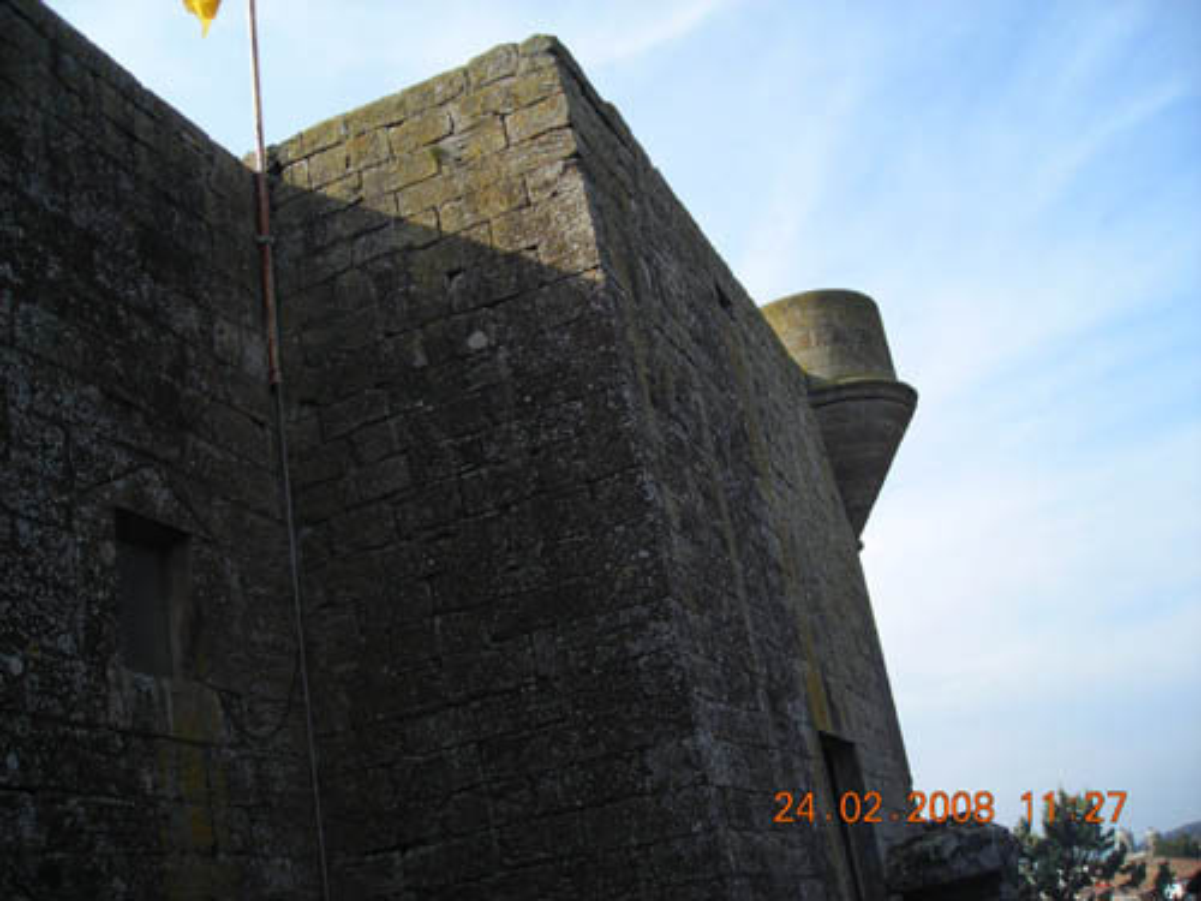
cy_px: 450
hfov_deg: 49.0
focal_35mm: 38
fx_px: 1318
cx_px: 600
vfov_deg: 37.7
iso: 50
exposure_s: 1/122
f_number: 6.4
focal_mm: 6.3
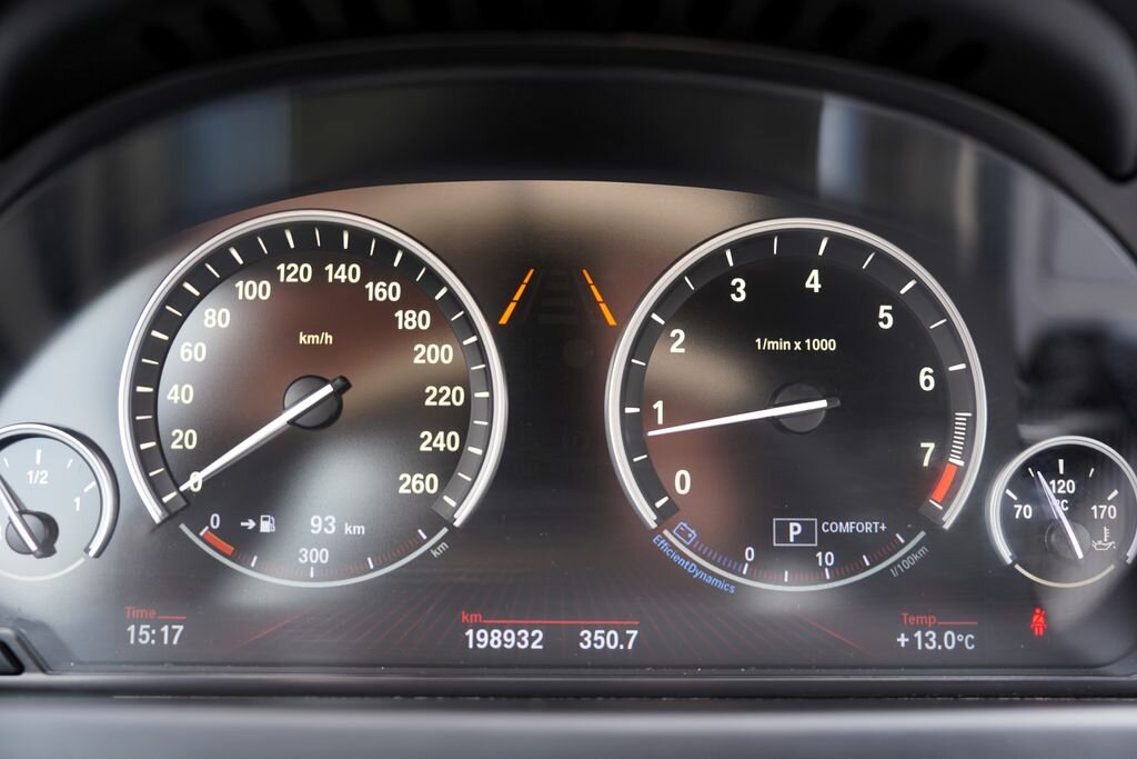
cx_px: 568
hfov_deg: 57.2
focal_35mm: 33
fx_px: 1042
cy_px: 380
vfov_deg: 40.0
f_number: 2.8
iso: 125
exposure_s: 1/40
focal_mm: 33
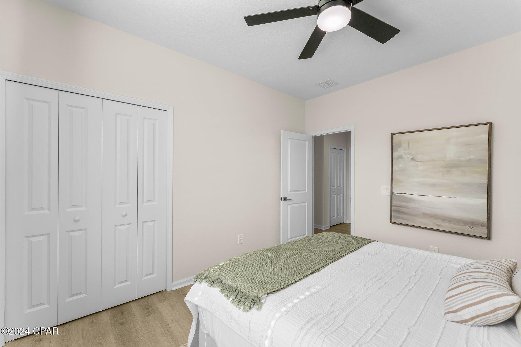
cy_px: 174
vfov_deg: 81.2
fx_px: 203
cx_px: 260
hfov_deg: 104.3
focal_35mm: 14
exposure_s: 1/50
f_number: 8
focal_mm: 14
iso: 400
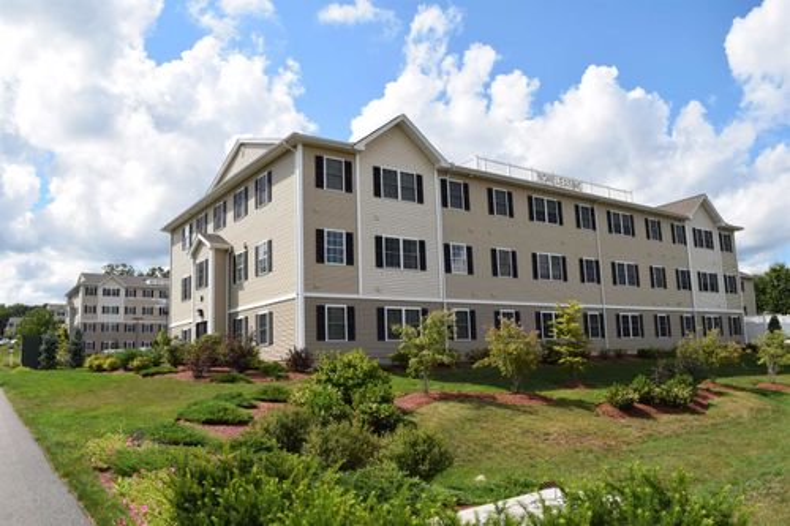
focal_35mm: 27
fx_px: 592
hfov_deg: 67.4
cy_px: 263
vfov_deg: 47.9
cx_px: 395
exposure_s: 1/200
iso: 100
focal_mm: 18
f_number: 11
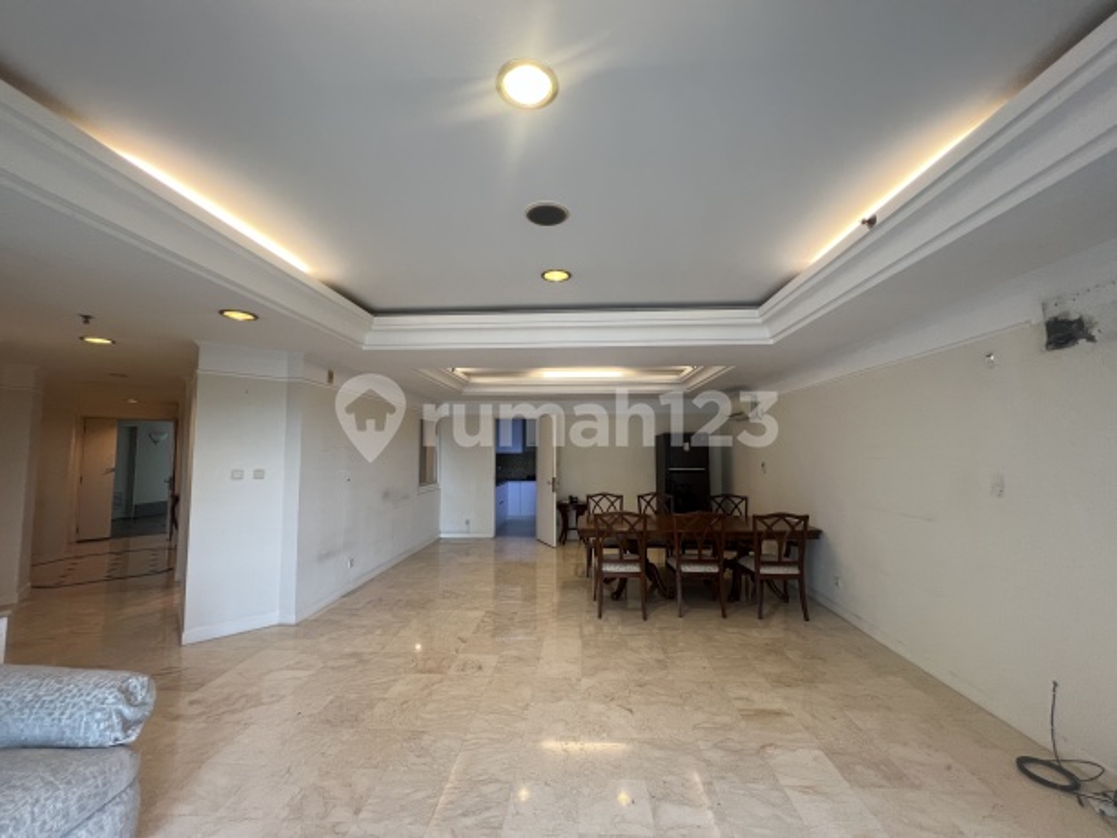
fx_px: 420
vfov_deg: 89.9
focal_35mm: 13
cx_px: 558
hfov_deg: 106.2
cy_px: 419
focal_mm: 1.57
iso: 160
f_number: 1.8
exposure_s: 1/99
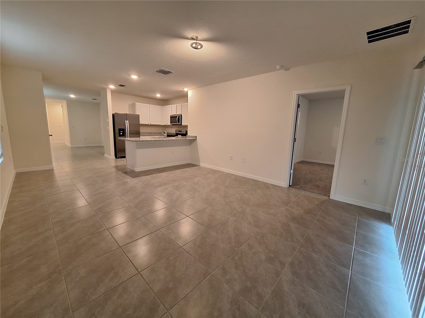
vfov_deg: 89.9
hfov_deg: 106.2
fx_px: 160
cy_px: 159
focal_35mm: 13
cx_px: 212
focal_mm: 1.74
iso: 160
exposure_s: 1/40
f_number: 2.2
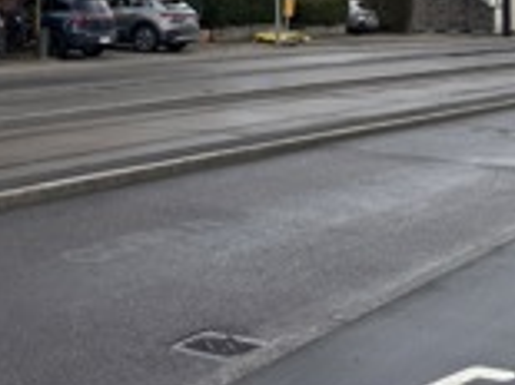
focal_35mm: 84
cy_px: -88
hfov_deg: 23.2
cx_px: 179
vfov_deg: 16.7
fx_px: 1249
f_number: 1.6
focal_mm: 5.96
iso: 50
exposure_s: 1/1876
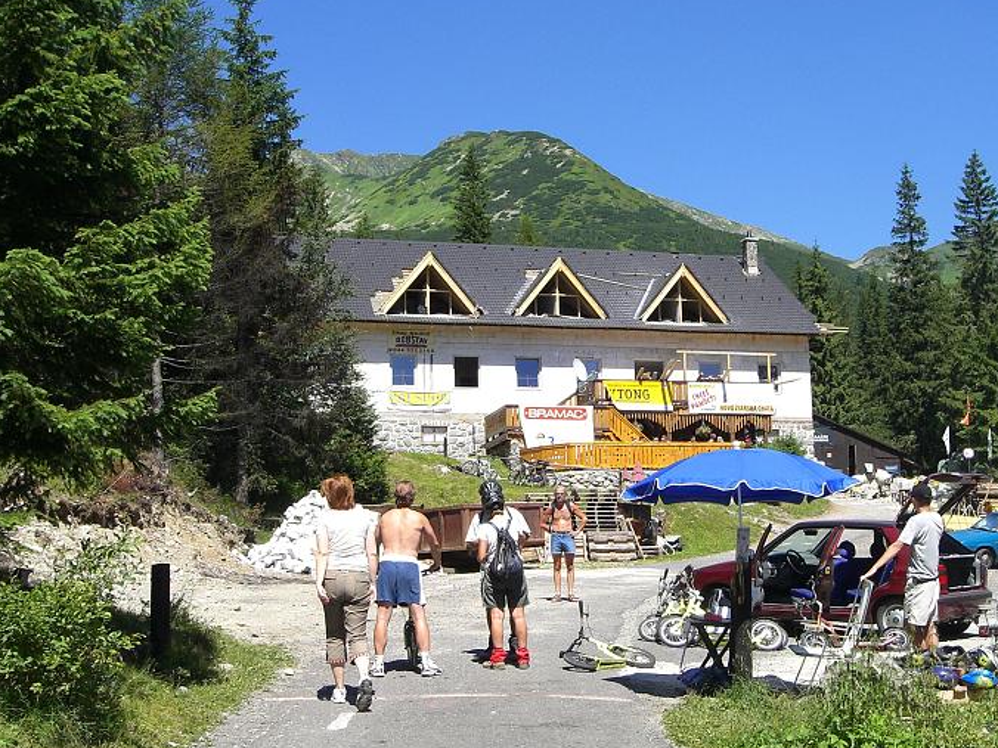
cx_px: 585
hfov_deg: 41.9
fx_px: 1297
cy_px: 379
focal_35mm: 45
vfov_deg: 32.2
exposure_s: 1/400
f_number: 4.4
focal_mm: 6.3
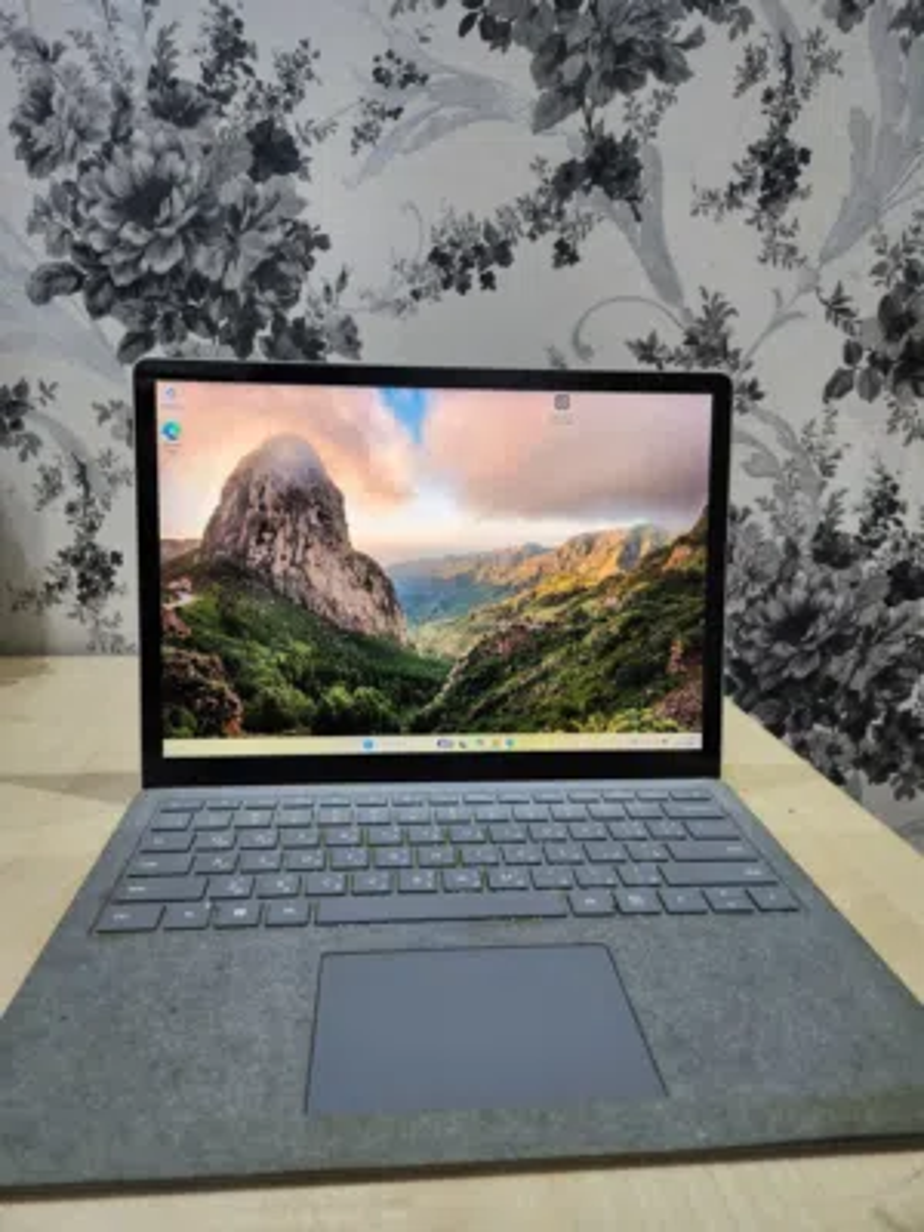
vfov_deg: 73.9
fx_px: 819
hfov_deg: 58.9
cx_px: 462
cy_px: 616
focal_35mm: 23
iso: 320
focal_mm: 5.4
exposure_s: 1/100
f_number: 1.8
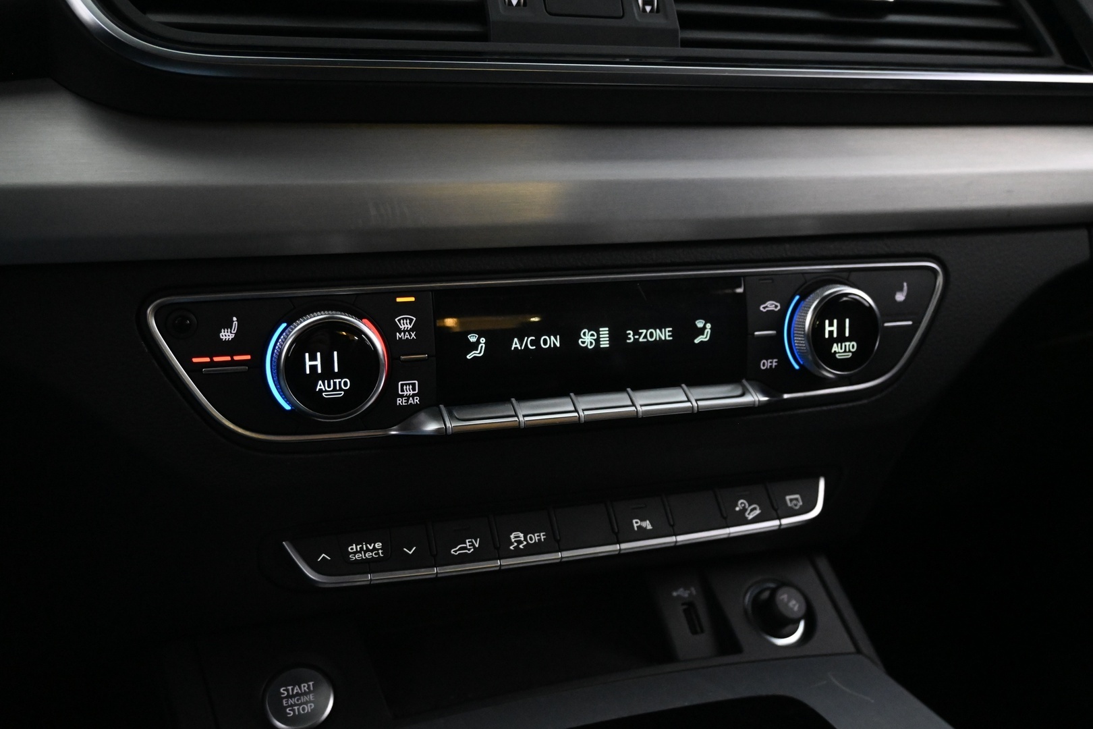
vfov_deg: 39.1
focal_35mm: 34
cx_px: 546
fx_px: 1025
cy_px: 364
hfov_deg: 56.1
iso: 5600
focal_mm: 22.5
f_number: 4
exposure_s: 1/40
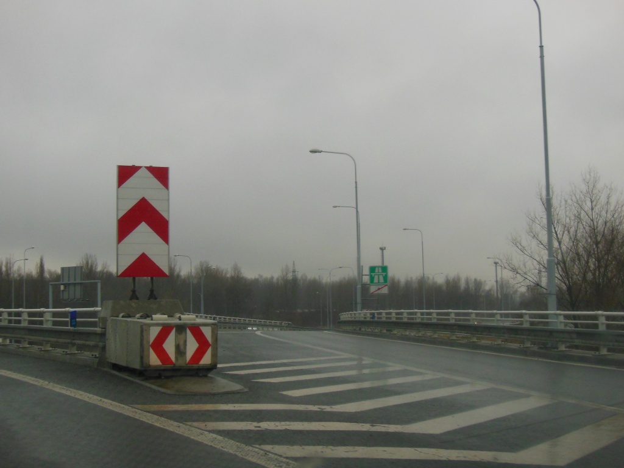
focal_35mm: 52
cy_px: 234
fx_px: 937
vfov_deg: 28.0
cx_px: 312
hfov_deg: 36.8
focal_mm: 9.3
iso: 400
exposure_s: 1/250
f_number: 4.7
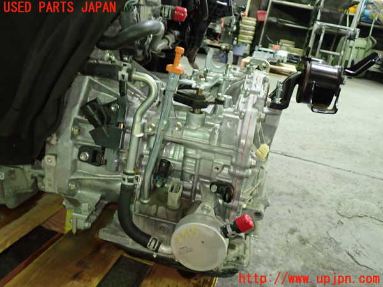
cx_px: 192
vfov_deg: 46.8
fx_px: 332
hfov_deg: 60.0
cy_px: 144
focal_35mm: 30
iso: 640
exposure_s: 1/30
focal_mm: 5.4
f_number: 2.3
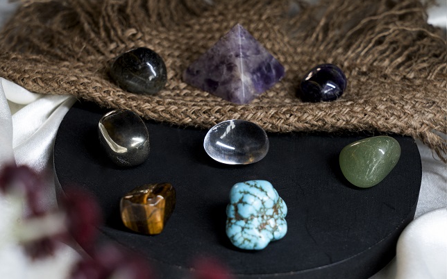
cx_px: 225
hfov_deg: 28.6
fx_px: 877
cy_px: 147
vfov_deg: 18.1
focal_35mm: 72
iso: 1000
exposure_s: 1/200
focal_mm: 70
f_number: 8
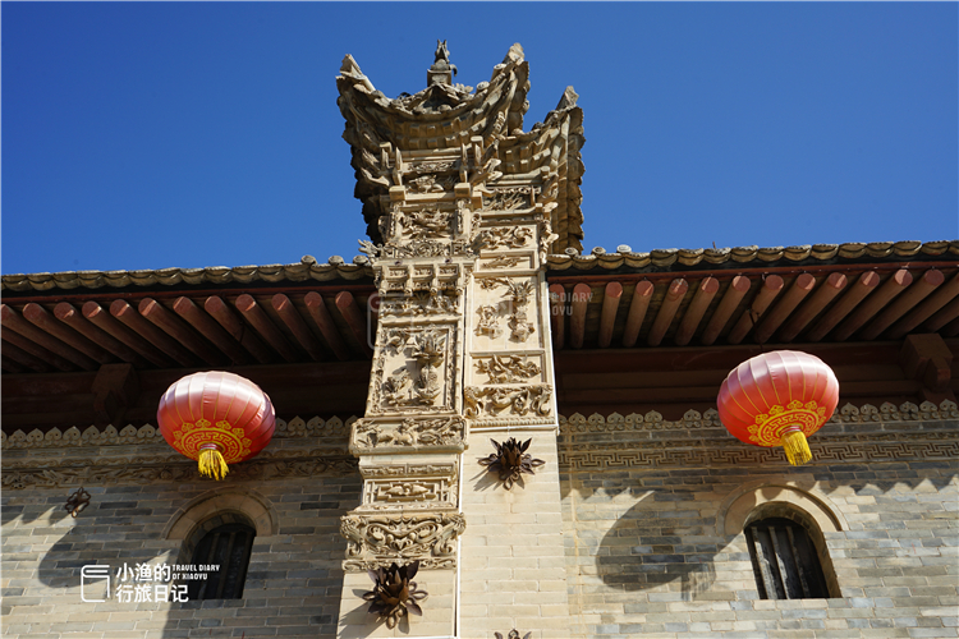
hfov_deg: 57.2
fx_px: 879
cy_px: 320
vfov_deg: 40.0
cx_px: 480
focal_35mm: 33
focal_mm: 33
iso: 100
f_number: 14
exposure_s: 1/100
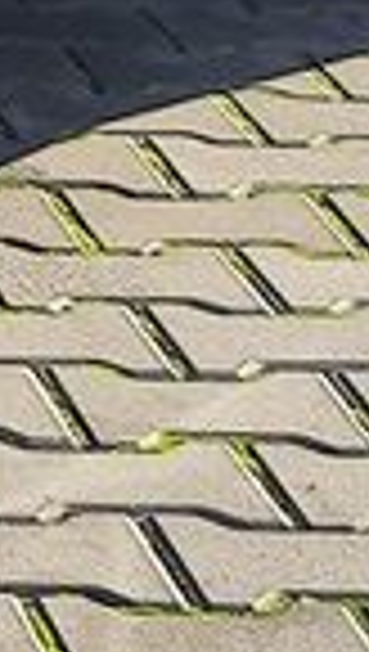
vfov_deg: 9.8
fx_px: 3586
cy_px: -580
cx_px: -1386
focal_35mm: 207
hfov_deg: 4.9
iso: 50
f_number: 1.69
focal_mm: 7.01
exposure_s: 1/560
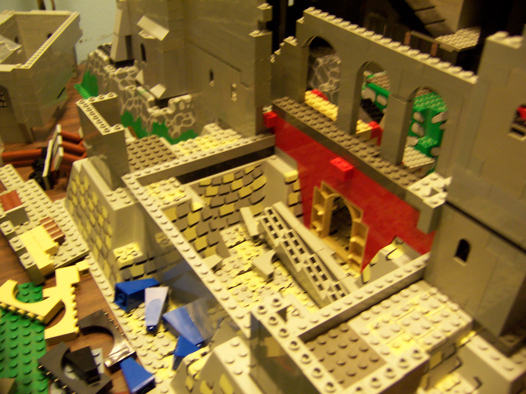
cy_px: 197
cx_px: 263
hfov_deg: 55.4
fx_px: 501
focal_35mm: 33
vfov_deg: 42.9
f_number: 2.8
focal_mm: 5.5
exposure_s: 1/8
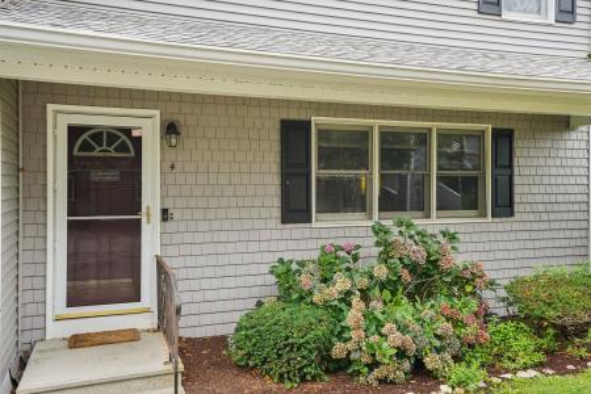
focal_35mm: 32
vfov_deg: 41.1
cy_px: 197
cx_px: 296
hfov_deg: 58.7
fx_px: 525
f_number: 8
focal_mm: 32
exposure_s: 1/40
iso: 200
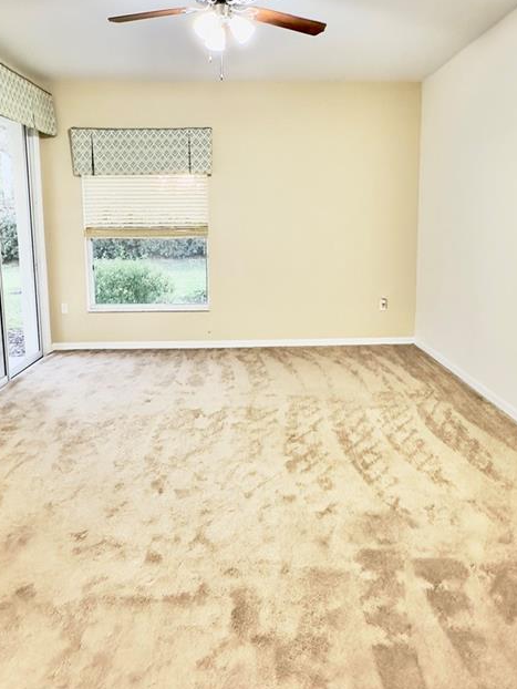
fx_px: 537
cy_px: 286
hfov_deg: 51.4
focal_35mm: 27
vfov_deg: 64.9
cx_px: 259
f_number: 2.2
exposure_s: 1/60
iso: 400
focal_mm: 2.22
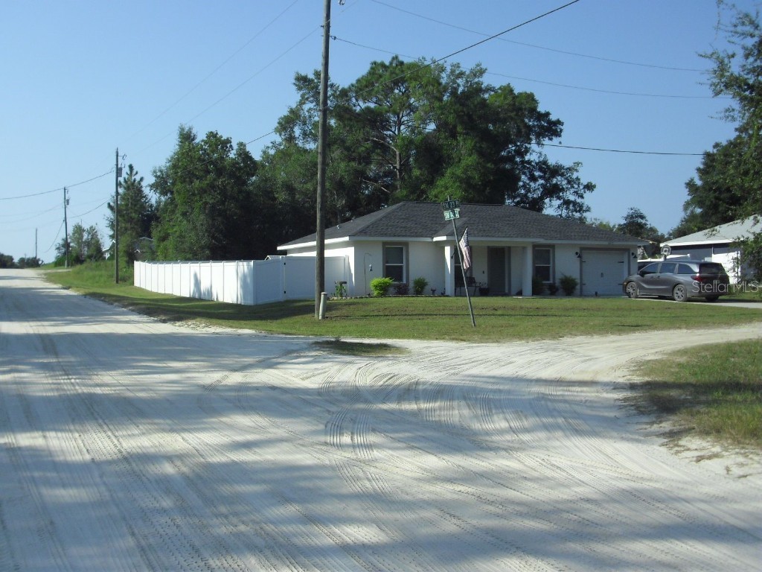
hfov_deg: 49.0
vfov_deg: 37.7
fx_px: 836
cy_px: 286
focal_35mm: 38
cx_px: 381
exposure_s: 1/320
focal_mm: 6.2
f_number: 8
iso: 100
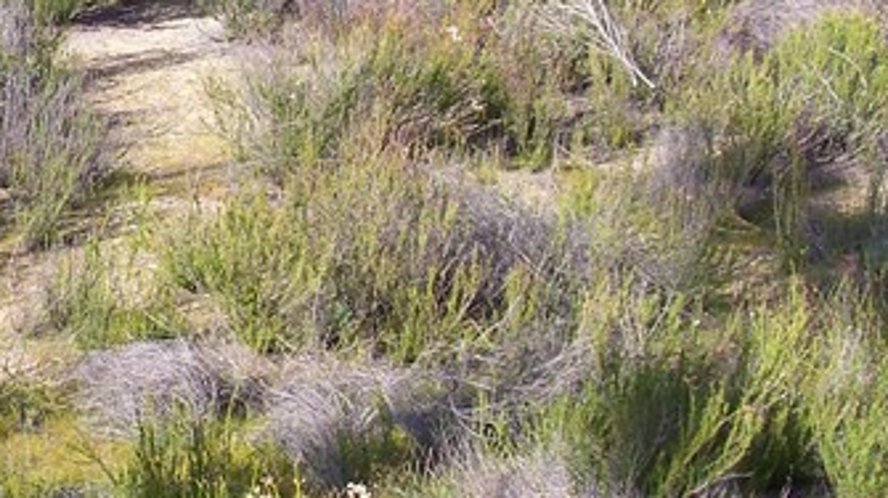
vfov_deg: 11.0
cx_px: -109
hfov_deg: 18.7
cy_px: 117
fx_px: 2589
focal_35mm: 110
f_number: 3.6
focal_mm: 5.85
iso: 64
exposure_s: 1/320
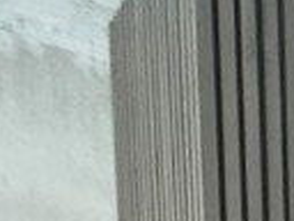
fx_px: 951
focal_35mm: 112
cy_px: 679
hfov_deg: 13.5
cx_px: 680
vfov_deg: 9.8
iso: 200
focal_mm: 2.22
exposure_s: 1/60
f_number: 2.2
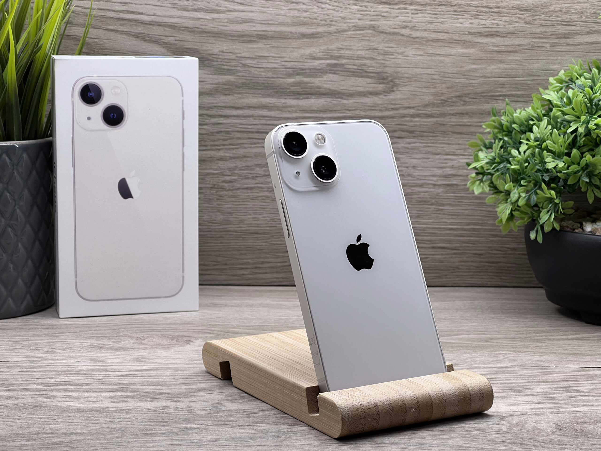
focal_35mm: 77
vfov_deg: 19.1
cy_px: 226
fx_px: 1337
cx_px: 300
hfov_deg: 25.3
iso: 50
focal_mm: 9
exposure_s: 1/100
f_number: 2.8
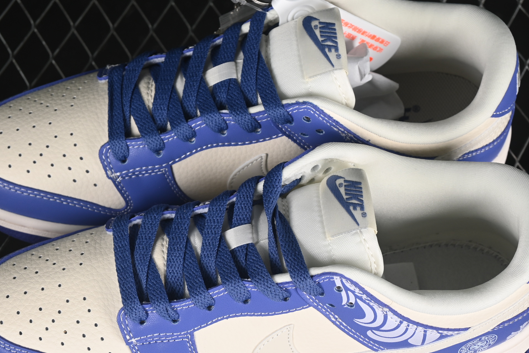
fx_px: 1601
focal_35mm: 109
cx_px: 243
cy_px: 225
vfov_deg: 12.6
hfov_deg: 18.8
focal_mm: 50
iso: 160
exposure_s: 1/80
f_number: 7.1
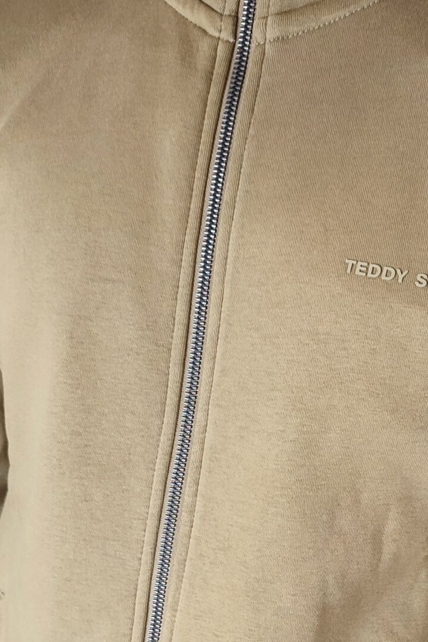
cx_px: 305
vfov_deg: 31.1
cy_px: 557
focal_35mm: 62
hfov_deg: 21.8
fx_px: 1106
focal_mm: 6.04
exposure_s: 1/33
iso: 616
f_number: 1.9
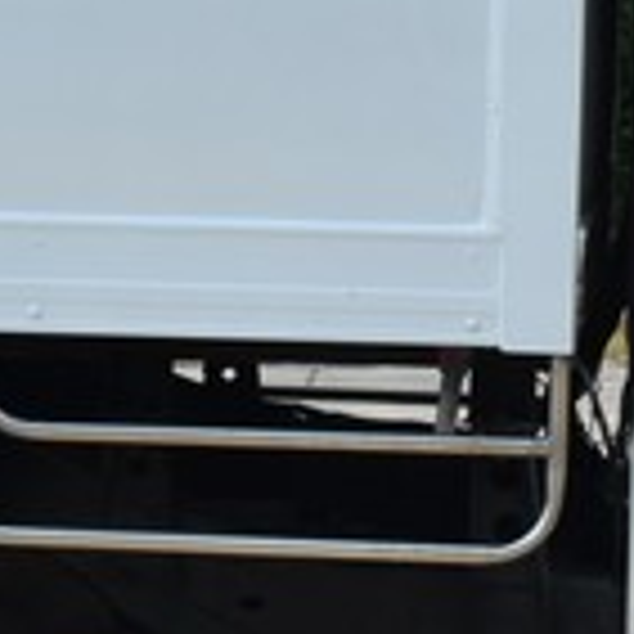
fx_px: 5761
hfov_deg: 6.3
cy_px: -47
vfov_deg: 6.3
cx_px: 656
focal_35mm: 278
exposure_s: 1/640
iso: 500
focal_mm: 28
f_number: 13
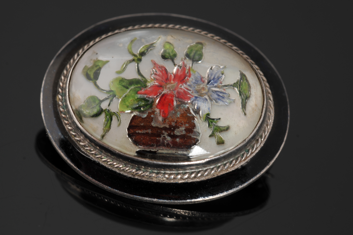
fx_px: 881
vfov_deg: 15.2
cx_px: 176
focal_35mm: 90
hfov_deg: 22.6
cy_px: 118
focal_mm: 60
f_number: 14
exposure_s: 1/80
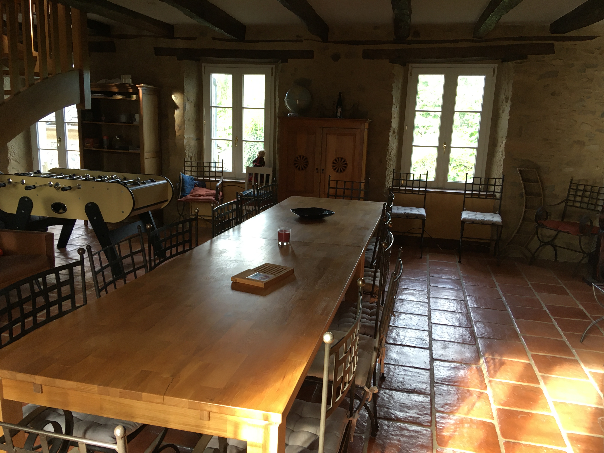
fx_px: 506
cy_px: 226
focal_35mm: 29
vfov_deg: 48.2
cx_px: 302
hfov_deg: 61.7
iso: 64
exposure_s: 1/33
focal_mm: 4.15
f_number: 2.2
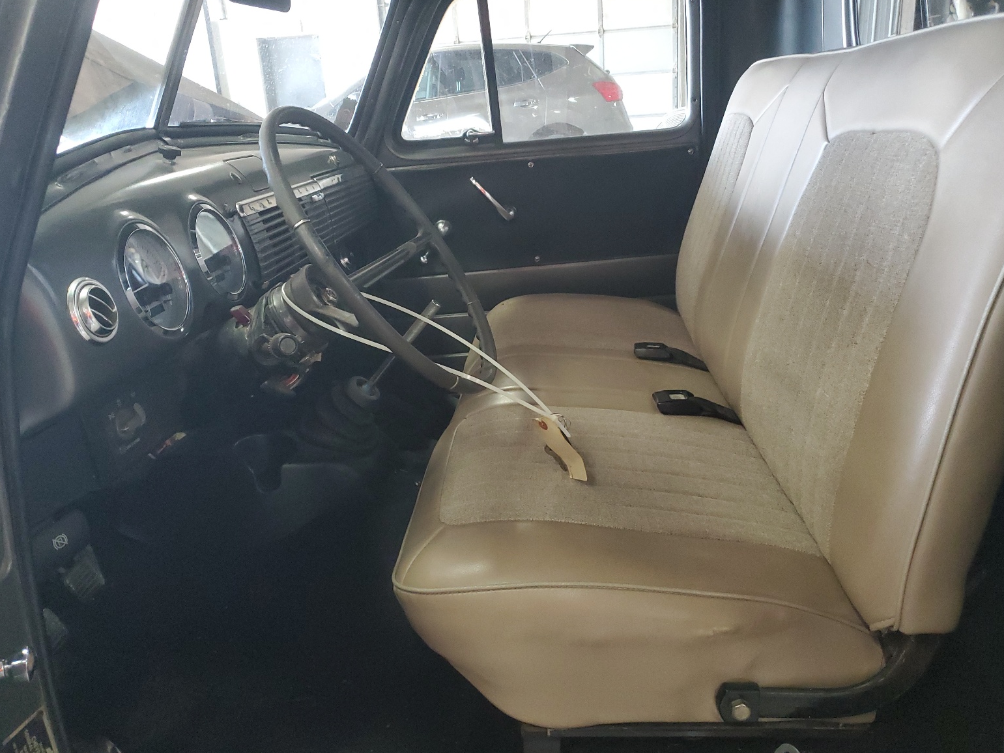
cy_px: 371
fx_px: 783
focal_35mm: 27
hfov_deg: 65.3
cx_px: 496
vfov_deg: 51.4
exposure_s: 1/60.2
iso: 418
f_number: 1.5
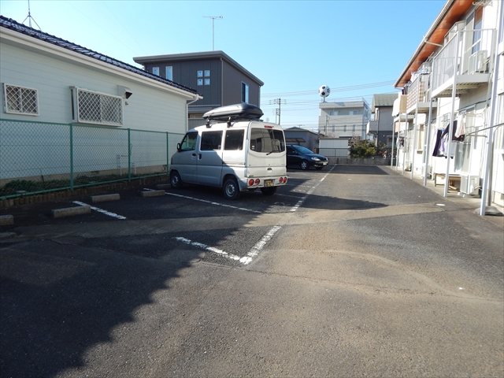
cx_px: 252
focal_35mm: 23
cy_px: 189
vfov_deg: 58.9
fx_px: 335
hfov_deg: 73.9
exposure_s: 1/800
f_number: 3
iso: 125
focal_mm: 4
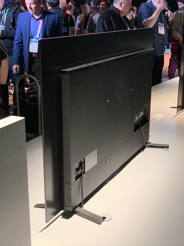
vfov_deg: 36.8
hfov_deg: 28.0
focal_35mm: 52
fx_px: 369
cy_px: 123
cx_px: 92
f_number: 2.4
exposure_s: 1/60
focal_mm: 6
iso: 400
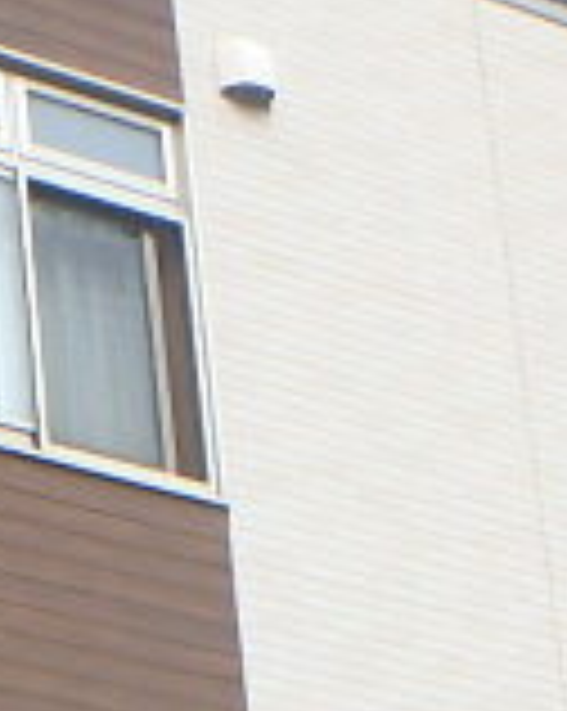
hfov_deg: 9.6
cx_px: -410
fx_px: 3216
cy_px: 1458
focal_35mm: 153
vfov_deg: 11.3
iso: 125
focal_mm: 4.7
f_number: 4.3
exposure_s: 1/200
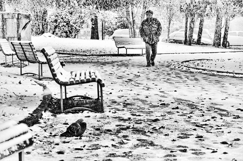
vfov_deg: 13.4
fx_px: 687
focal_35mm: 102
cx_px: 122
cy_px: 80
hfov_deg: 20.1
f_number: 4.5
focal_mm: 68
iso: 200
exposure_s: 1/100
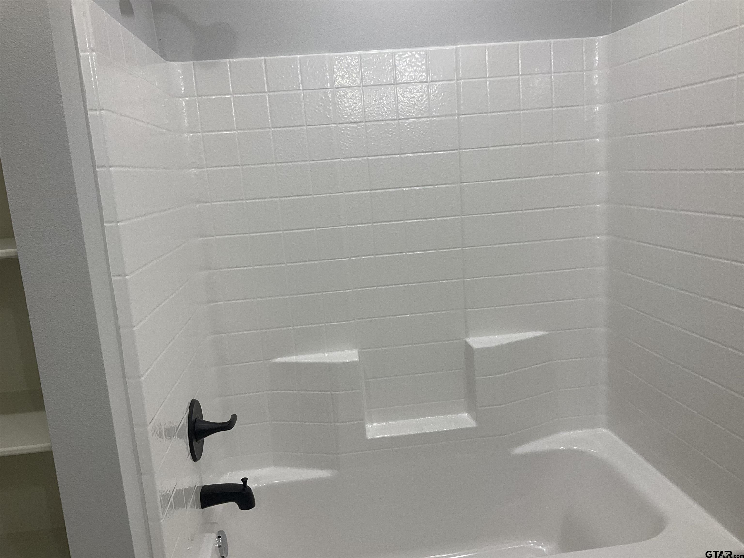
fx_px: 623
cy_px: 279
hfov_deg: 61.7
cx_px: 372
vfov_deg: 48.2
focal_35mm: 29
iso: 50
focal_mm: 3
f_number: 1.8
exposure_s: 1/120
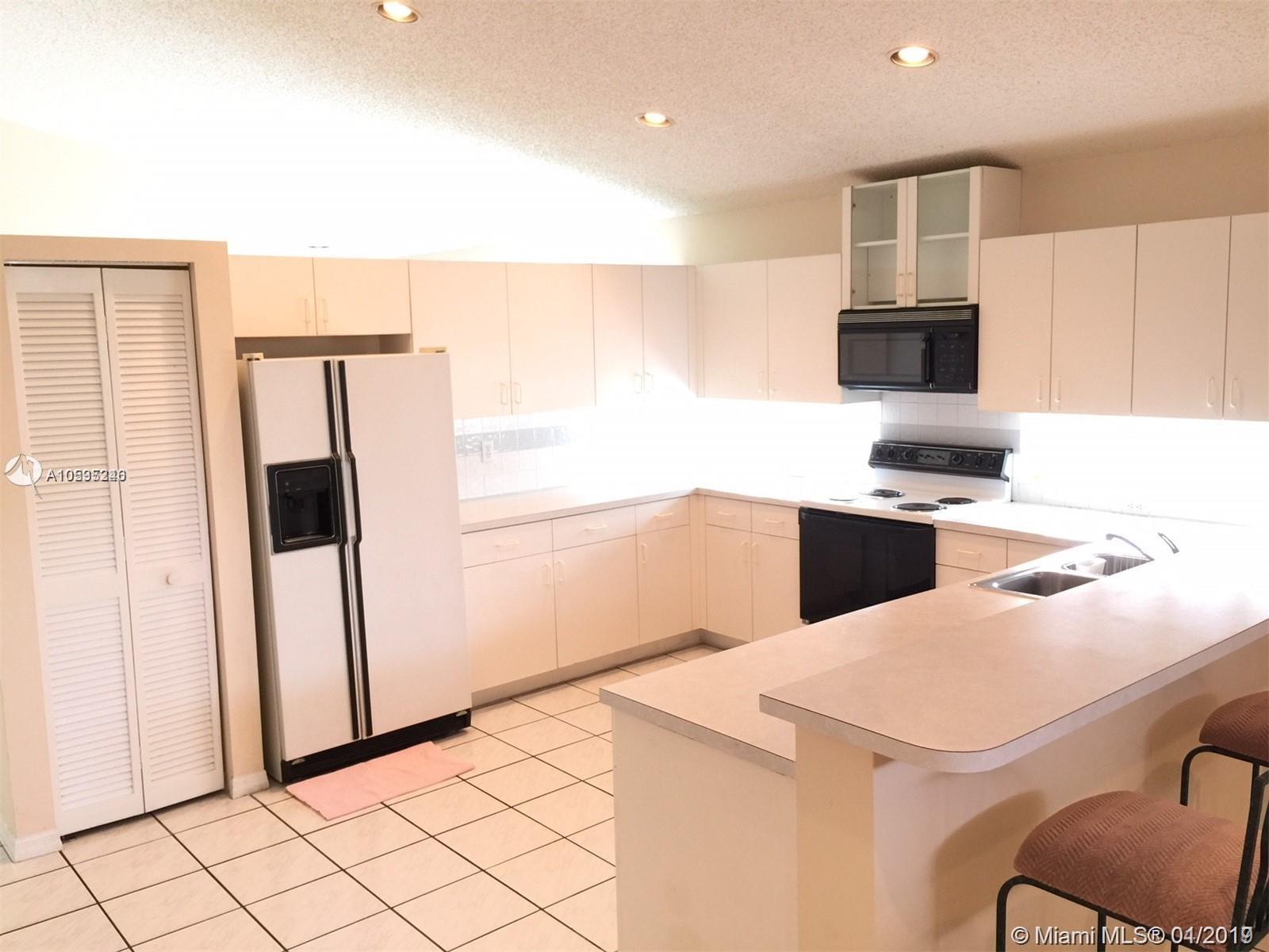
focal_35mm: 29
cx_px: 634
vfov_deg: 48.2
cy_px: 476
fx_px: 1063
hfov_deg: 61.7
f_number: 2.2
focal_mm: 4.15
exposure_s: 1/15
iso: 50
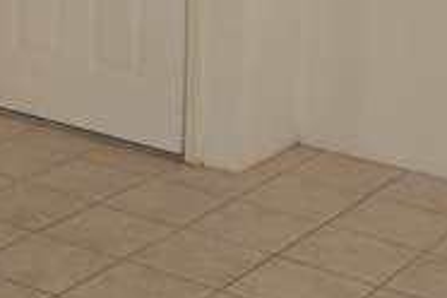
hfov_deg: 19.3
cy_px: -150
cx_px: 12
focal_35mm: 103
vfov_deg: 12.6
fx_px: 1279
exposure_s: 1/125
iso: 125
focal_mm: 10
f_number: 5.6
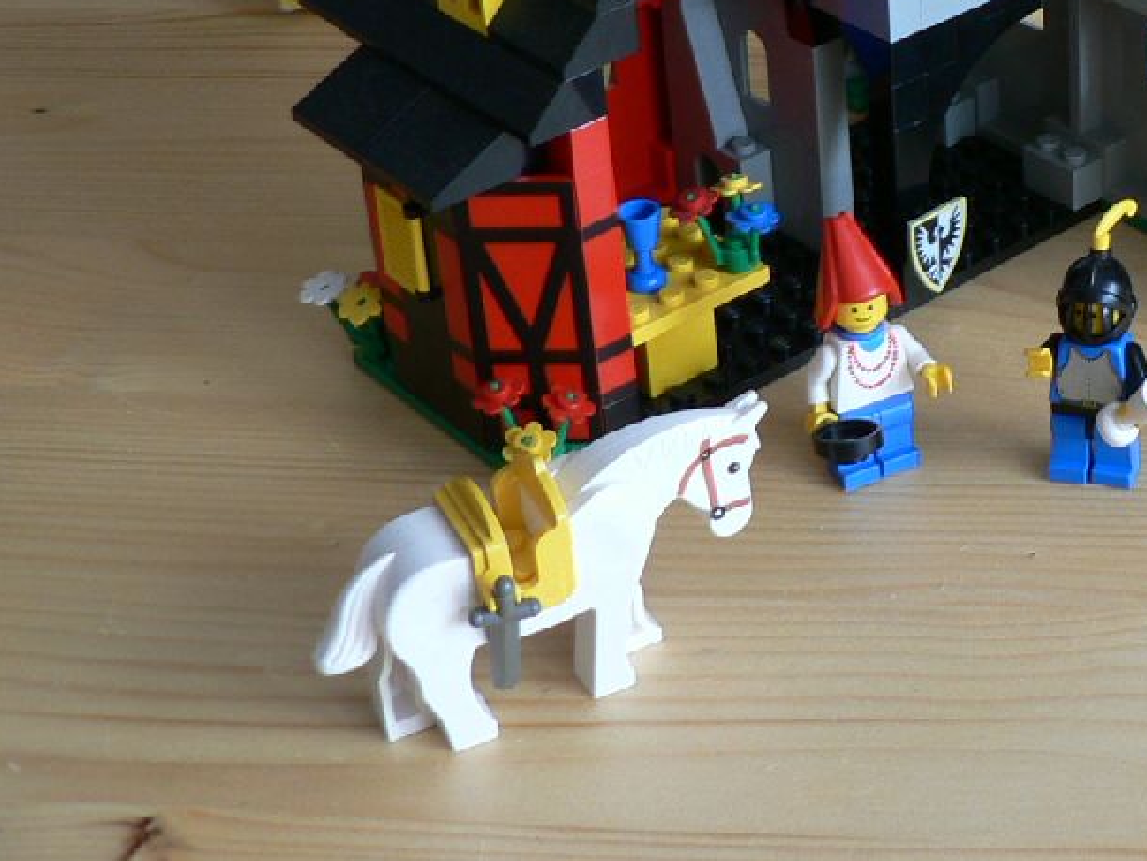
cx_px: 1202
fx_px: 2519
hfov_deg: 24.3
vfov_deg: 18.9
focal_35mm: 76
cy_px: 0
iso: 80
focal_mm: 6
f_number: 2.8
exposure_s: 1/40
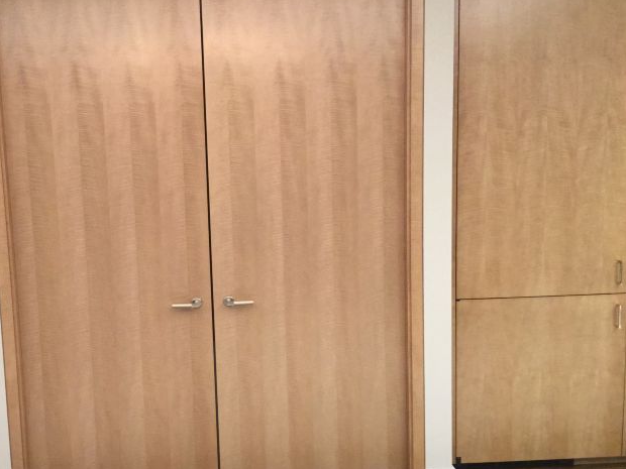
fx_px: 723
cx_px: 224
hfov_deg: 46.3
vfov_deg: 36.0
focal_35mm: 40
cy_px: 243
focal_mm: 3.3
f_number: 2.4
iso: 160
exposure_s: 1/30
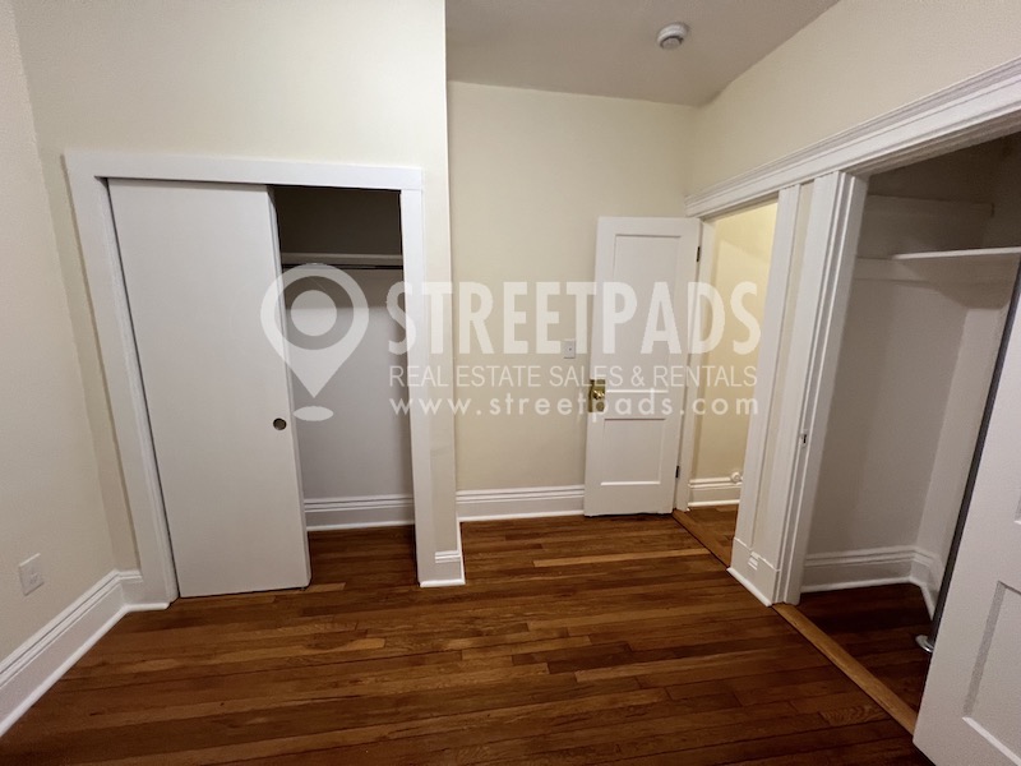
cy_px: 383
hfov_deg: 106.2
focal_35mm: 13
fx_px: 383
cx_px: 510
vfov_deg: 89.9
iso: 250
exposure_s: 1/60
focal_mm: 1.57
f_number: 1.8
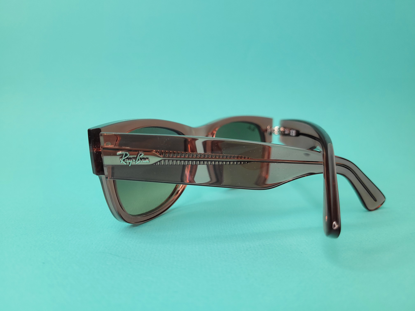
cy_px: 156
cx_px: 208
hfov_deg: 67.3
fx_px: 312
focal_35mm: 26
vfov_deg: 53.1
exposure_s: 1/100
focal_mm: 5.4
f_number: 1.8
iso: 100
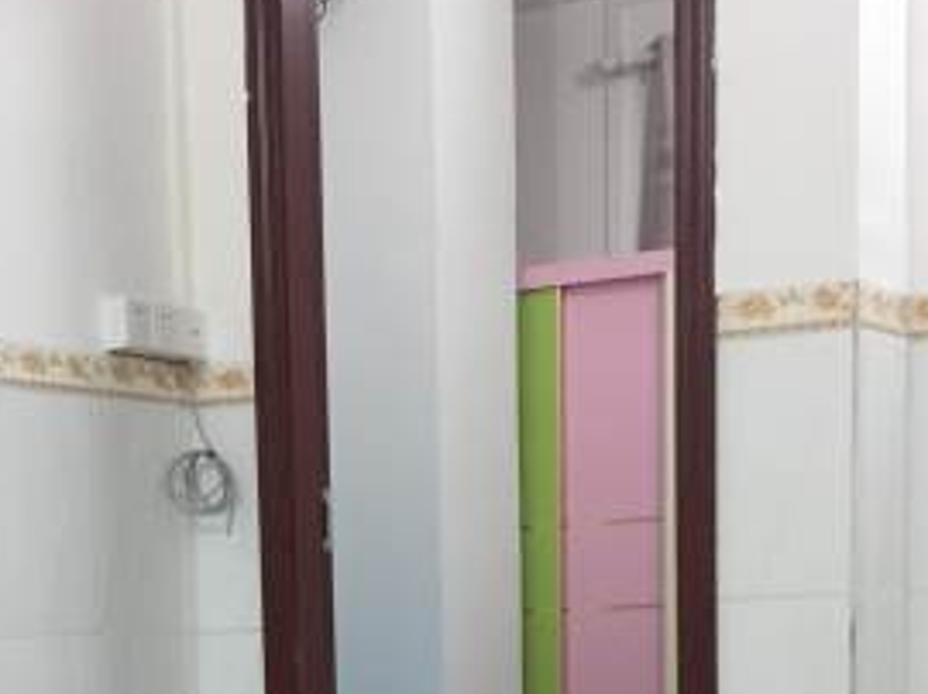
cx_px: 254
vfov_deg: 16.0
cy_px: 979
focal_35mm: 86
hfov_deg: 22.6
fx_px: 2303
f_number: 2.2
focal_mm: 4.15
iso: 160
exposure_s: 1/33
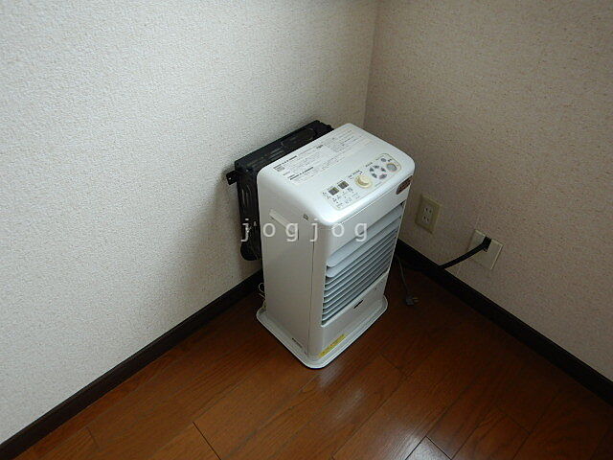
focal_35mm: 24
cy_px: 230
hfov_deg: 71.6
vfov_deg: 56.8
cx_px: 306
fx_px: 425
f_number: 2.8
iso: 125
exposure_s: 1/50
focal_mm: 4.3
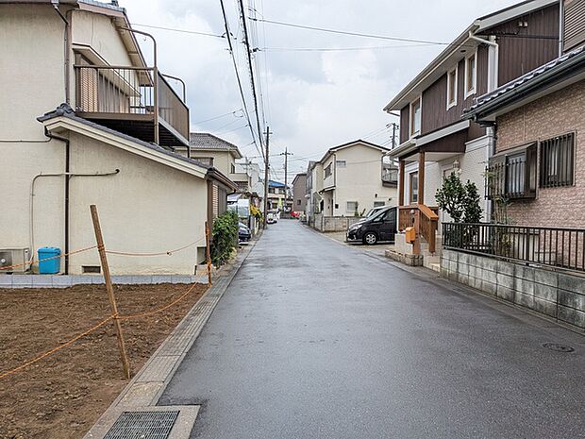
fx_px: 406
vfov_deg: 56.8
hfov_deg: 71.6
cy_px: 220
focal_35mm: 24
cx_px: 292
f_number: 1.7
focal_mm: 4.53
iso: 29
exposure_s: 1/184
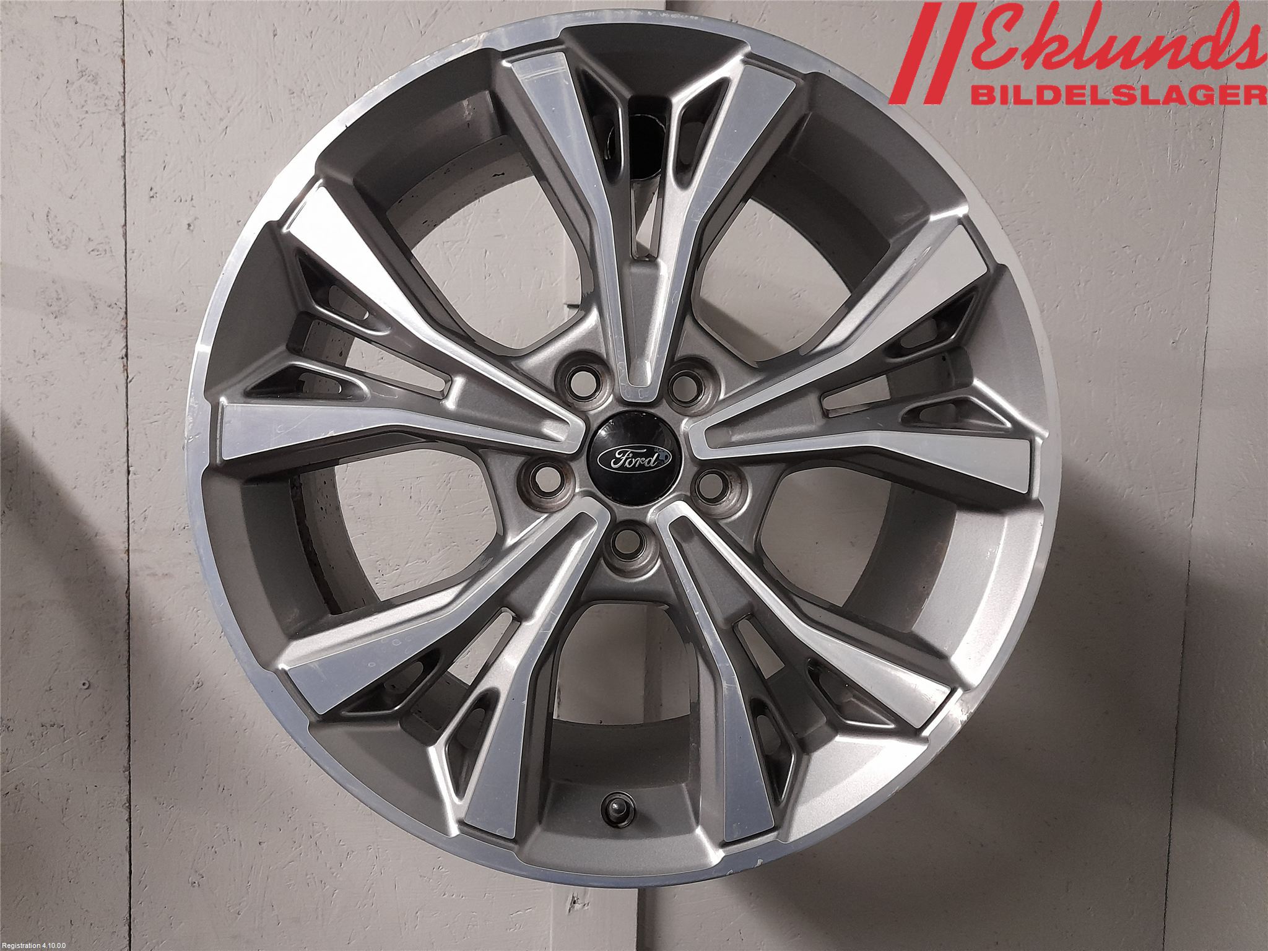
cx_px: 634
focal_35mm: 25
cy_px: 476
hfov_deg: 69.4
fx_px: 916
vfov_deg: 54.9
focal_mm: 4.6
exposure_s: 1/25
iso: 500
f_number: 2
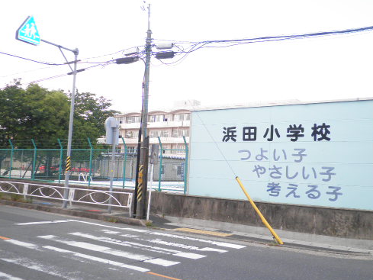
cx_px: 201
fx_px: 366
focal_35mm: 34
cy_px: 130
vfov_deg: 41.8
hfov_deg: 53.9
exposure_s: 1/200
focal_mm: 4.7
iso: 64
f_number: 2.8
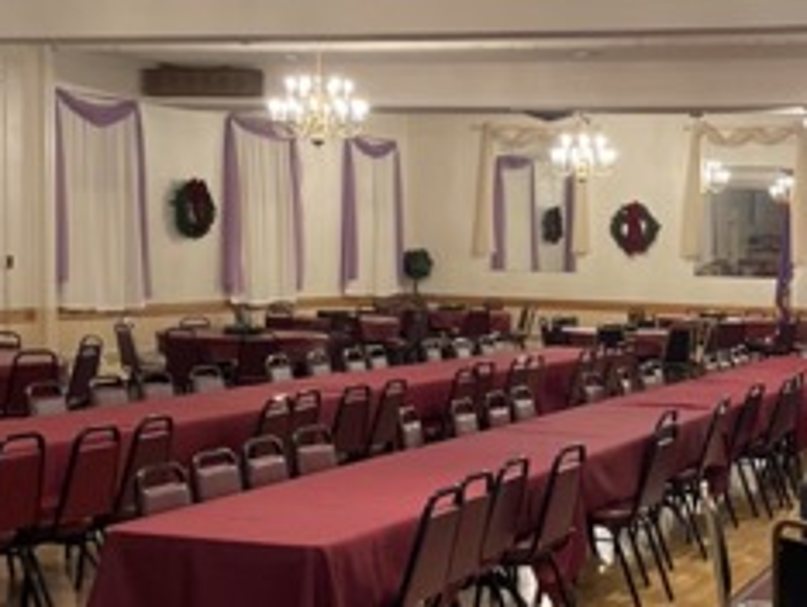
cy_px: 441
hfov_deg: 27.2
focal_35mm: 71
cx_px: 538
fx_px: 1657
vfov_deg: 20.6
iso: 500
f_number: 1.6
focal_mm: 4.2
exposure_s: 1/60
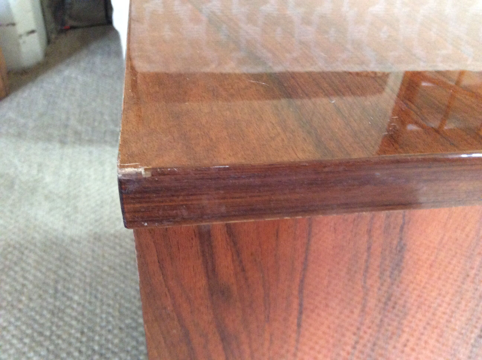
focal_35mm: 32
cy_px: 180
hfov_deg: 56.9
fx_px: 445
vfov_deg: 44.1
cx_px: 241
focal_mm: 3.3
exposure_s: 1/20
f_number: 2.4
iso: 250
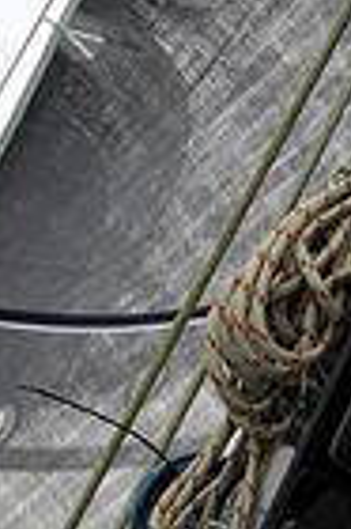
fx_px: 2067
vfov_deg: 13.2
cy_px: 941
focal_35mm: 141
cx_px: 357
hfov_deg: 9.6
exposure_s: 1/500
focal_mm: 22
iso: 400
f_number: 8
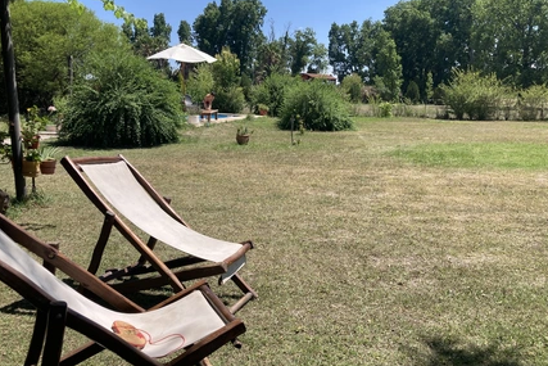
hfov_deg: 61.9
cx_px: 273
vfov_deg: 43.6
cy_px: 191
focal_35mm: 30
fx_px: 457
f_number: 1.8
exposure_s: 1/1600
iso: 20
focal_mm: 3.99
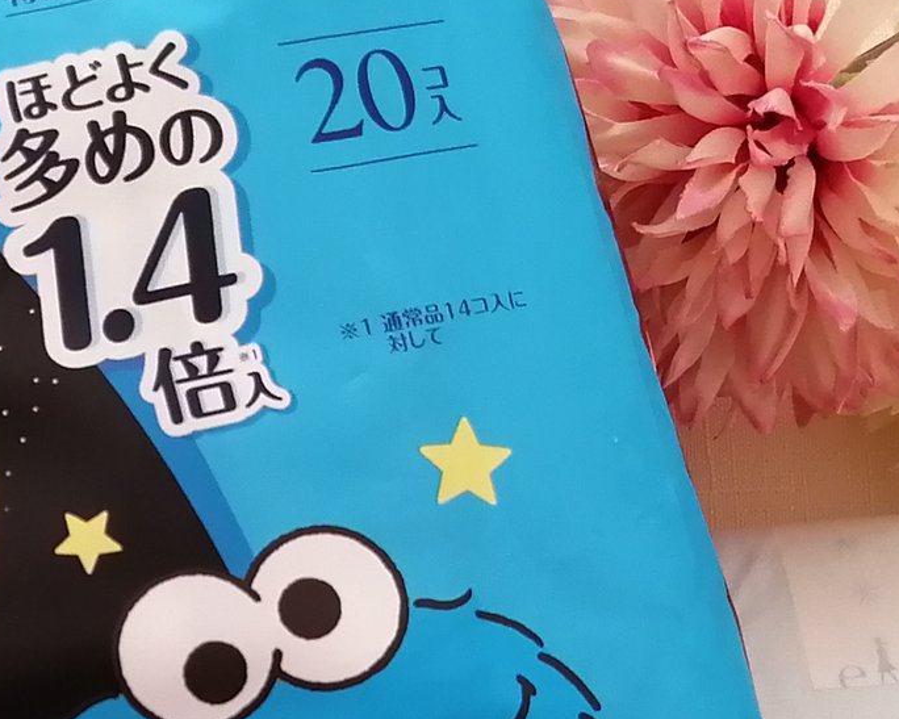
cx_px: 197
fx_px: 1969
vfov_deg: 19.6
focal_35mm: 74
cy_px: 848
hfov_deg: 25.3
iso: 100
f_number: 1.8
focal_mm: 3.62
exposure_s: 1/33.3
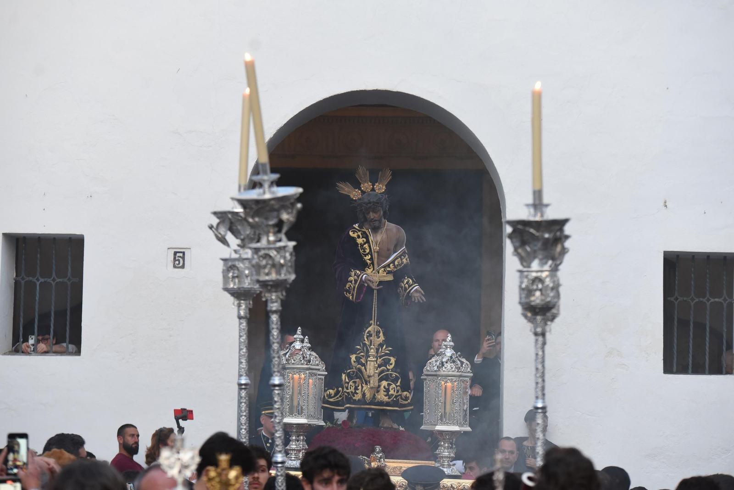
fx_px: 2651
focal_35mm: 130
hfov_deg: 15.8
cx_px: 367
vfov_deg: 10.6
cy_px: 245
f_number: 3.5
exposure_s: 1/200
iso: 2500
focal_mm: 130
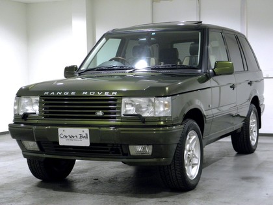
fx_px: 536
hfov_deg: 28.6
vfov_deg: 21.6
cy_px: 102
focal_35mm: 68
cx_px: 136
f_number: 4.3
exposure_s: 1/8
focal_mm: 12.2
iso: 200
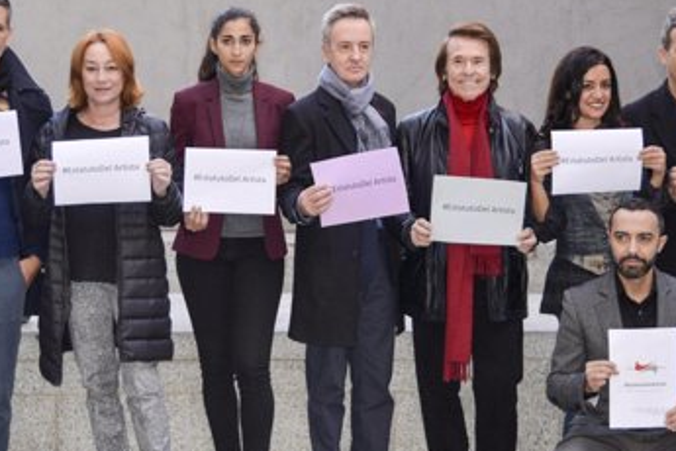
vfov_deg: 18.9
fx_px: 1352
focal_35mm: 72
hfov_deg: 28.1
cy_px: 147
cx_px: 370
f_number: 4
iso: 200
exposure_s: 1/160
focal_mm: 24
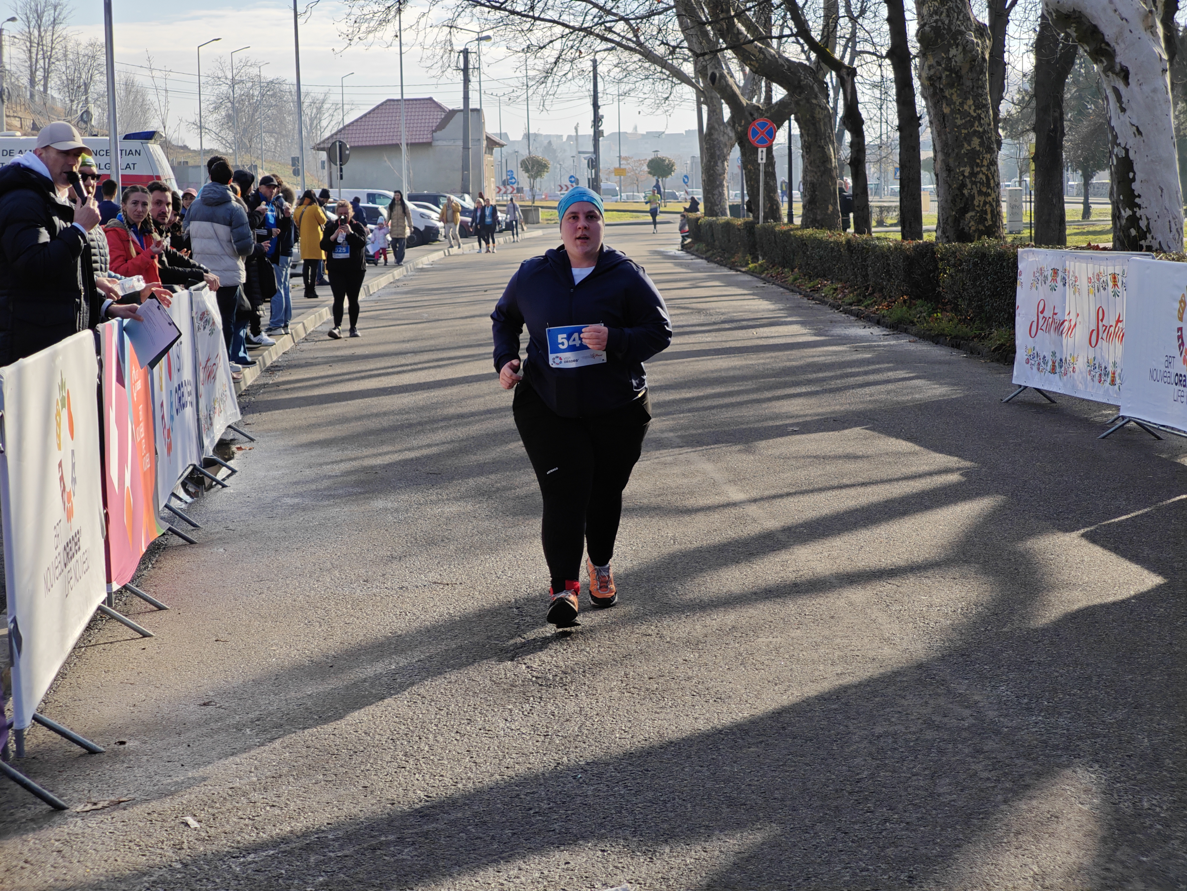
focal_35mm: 75
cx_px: 594
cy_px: 446
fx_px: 2572
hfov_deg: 26.0
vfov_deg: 19.6
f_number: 1.8
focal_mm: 12.28
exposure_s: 1/2764
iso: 50
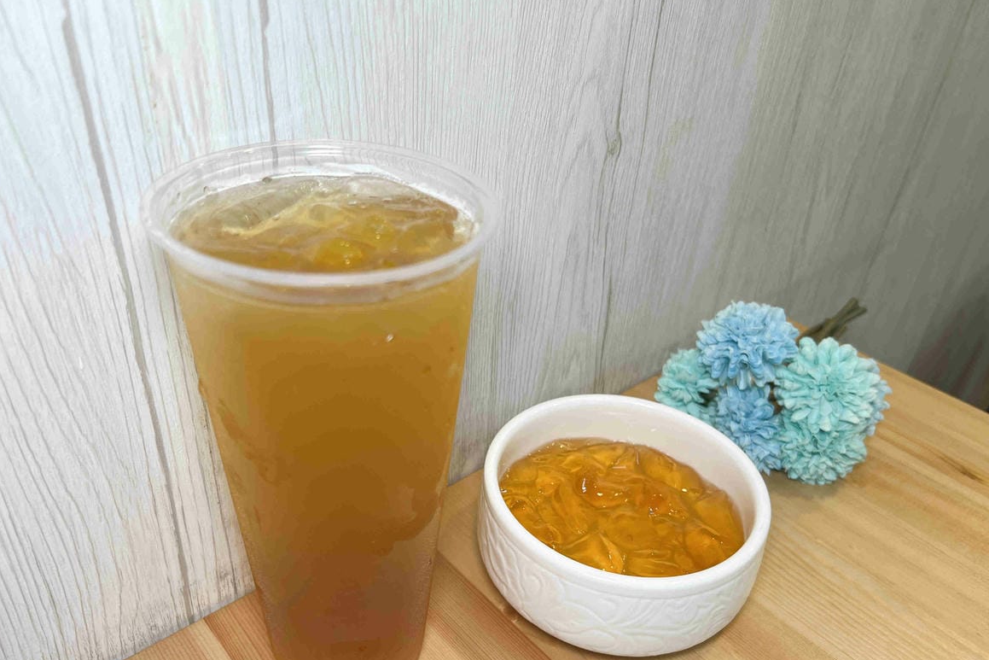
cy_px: 379
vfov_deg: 46.3
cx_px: 491
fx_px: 769
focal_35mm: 28
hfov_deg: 65.5
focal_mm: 5.7
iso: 40
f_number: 1.5
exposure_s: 1/120
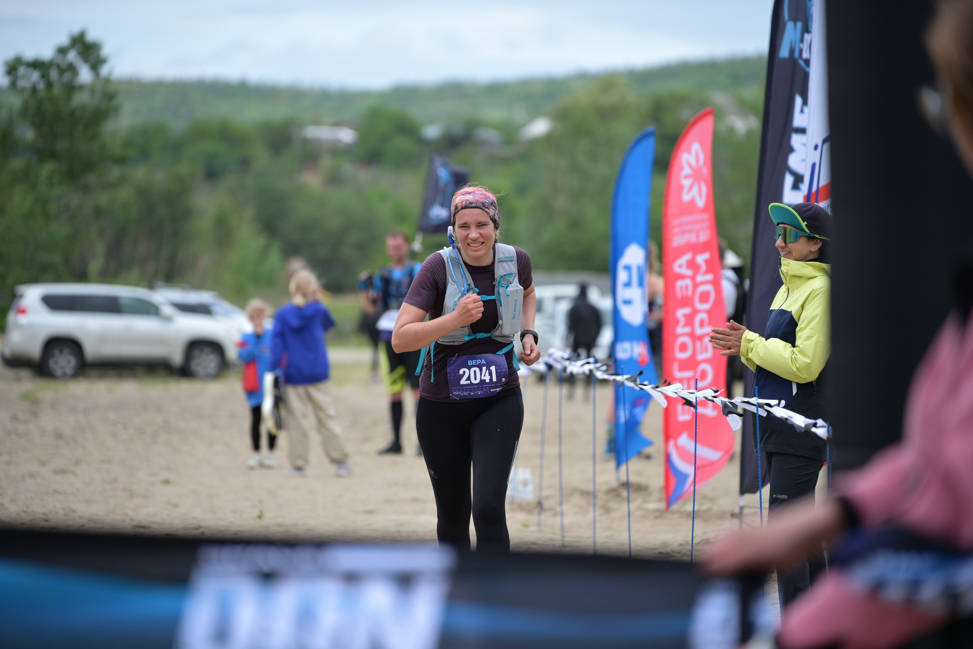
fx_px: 4054
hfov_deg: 13.7
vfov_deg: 9.1
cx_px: 486
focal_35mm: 150
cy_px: 324
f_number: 2.8
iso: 80
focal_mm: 150
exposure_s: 1/640
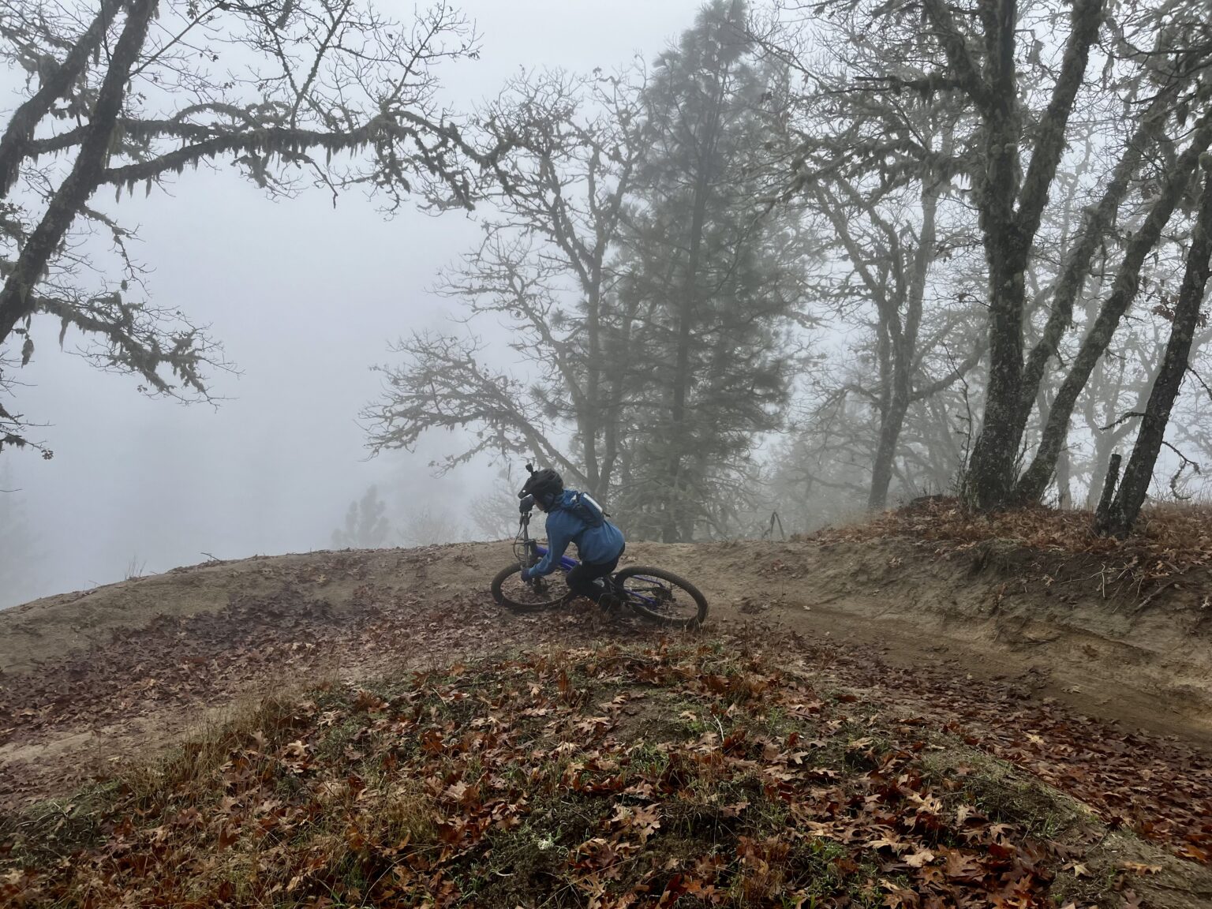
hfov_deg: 67.3
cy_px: 454
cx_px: 606
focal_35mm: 26
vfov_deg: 53.1
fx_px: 910
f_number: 1.6
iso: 50
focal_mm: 5.1
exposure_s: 1/1776
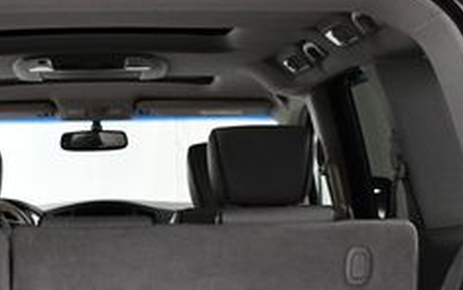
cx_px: 79
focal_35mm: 100
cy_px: 333
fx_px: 1262
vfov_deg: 12.8
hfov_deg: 20.5
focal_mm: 18
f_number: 3.5
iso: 1600
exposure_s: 1/125
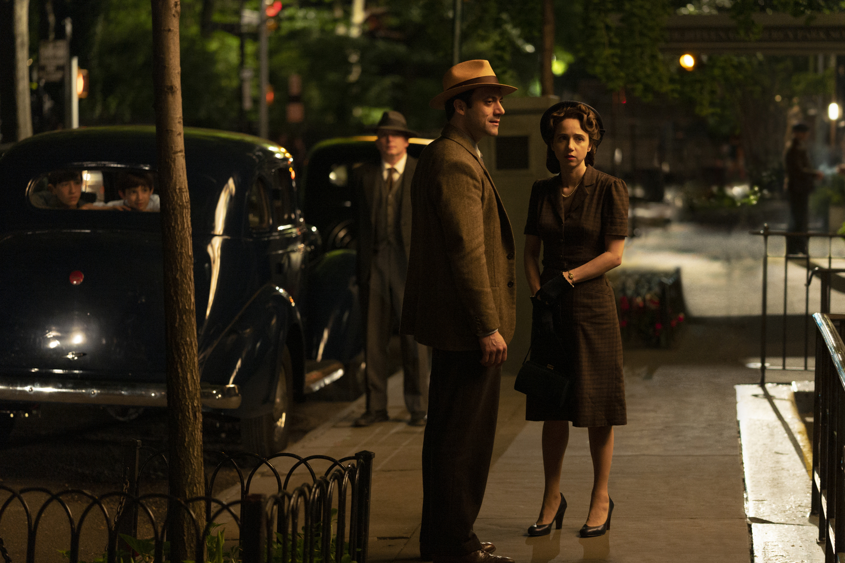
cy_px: 287
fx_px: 2229
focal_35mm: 95
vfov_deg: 14.4
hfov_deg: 21.5
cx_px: 441
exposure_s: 1/100
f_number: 2
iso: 3200
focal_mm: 90
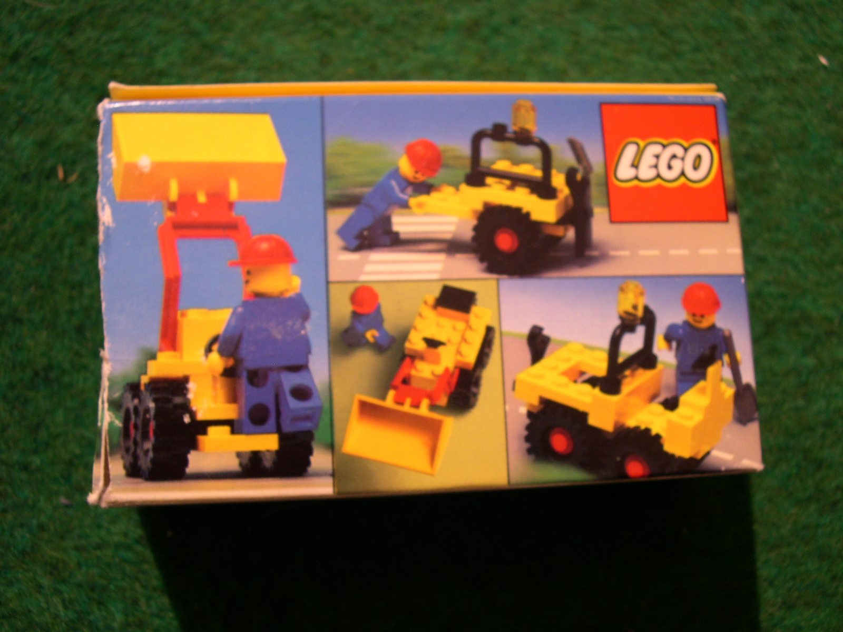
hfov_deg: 49.0
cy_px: 316
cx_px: 422
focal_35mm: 38
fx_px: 925
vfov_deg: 37.7
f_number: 2.8
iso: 147
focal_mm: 8
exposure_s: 1/6.2
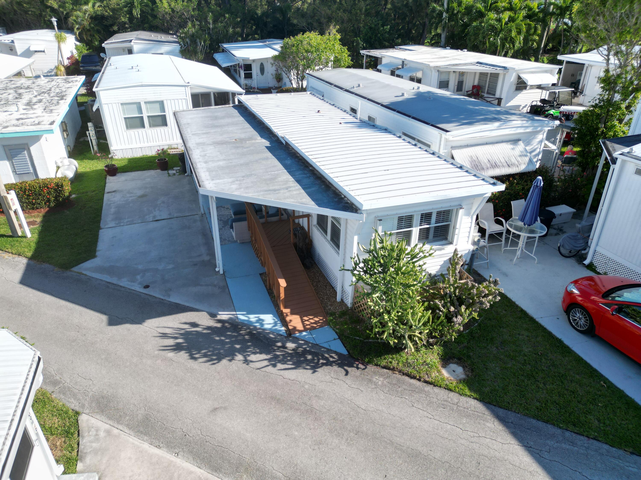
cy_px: 240
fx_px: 444
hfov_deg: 71.6
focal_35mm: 24
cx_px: 320
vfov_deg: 56.8
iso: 110
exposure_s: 1/2500
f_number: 1.7
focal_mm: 6.72
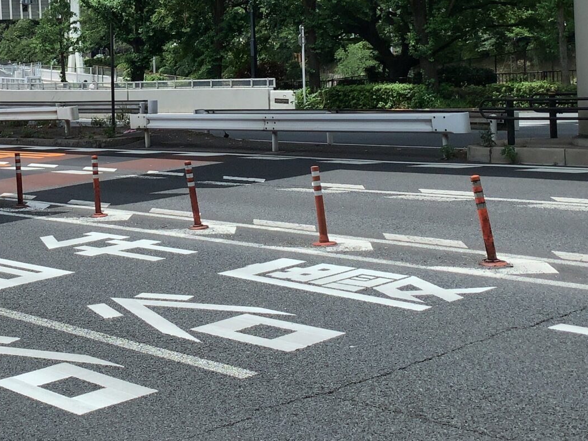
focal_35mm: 63
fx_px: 1070
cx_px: 91
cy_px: -21
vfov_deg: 22.2
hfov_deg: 29.8
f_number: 1.8
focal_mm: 4.25
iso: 25
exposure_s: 1/2755
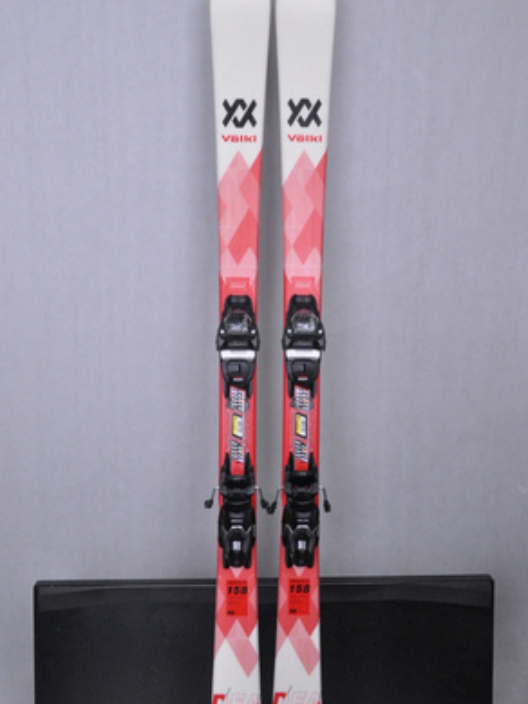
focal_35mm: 40
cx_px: 269
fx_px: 813
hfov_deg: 36.0
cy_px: 367
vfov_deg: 46.8
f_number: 9.5
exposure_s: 1/125
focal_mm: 24
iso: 3200
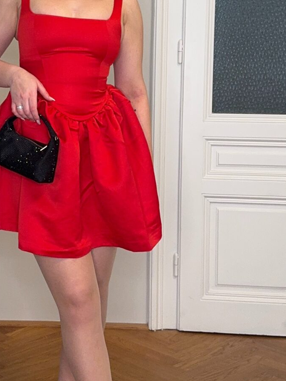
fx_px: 749
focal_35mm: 68
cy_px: 107
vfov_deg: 28.2
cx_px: 62
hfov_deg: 21.4
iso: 160
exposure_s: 1/66
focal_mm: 6.76
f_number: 1.78
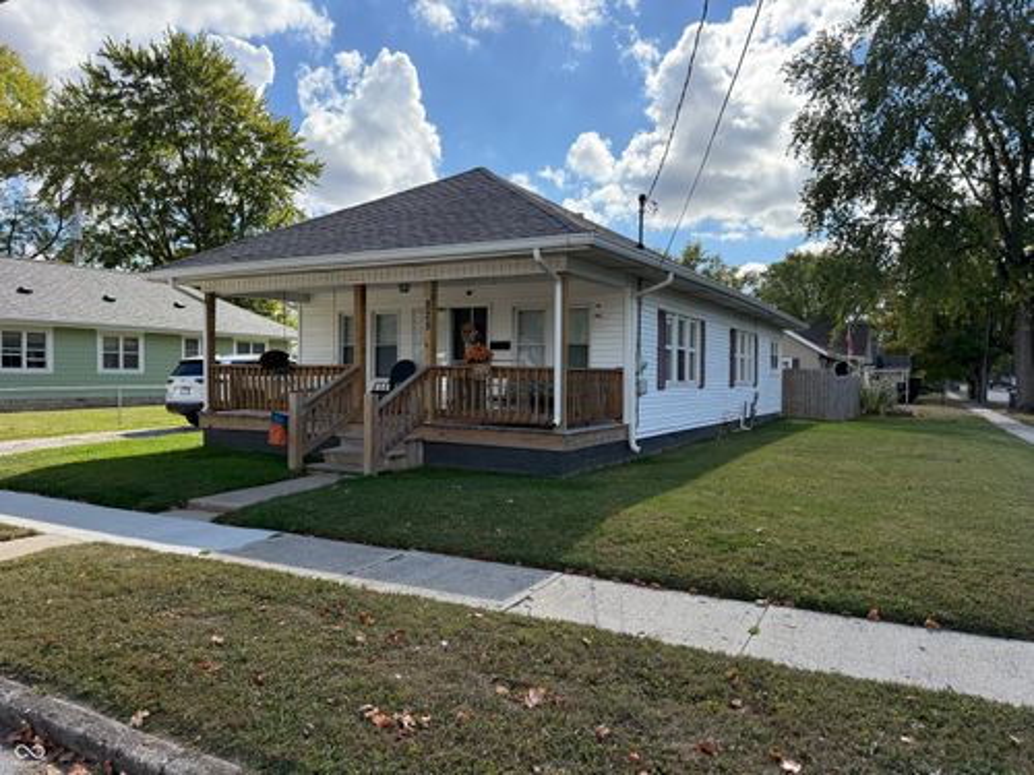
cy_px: 388
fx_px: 717
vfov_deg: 56.8
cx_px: 517
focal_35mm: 24
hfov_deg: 71.6
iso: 100
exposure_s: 1/3759
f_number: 1.78
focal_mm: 6.76
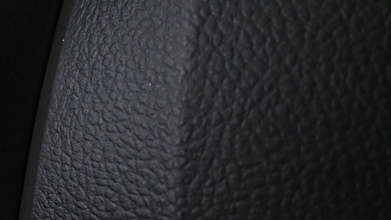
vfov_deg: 11.1
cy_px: 126
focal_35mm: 109
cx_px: -127
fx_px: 1135
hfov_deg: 18.1
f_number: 4.2
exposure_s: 1/40
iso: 4500
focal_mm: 25
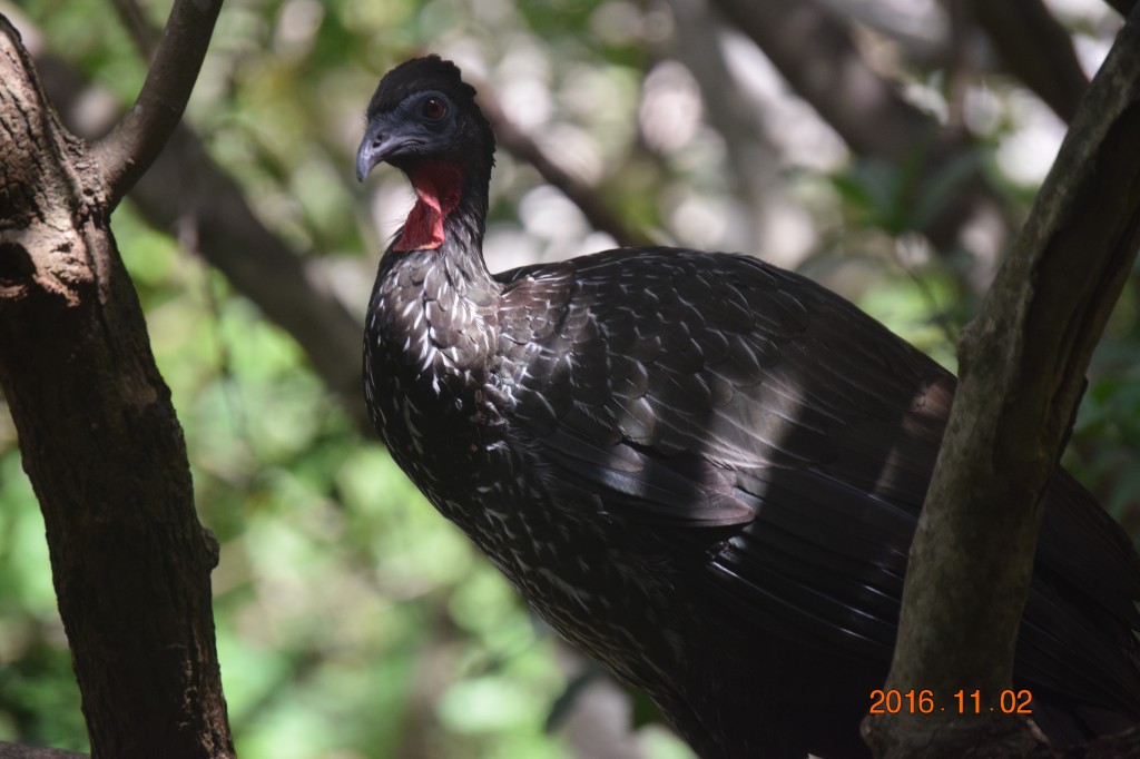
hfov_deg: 7.4
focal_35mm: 278
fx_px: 8784
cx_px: 570
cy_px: 380
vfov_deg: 4.9
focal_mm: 185
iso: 1100
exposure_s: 1/500
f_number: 5.6
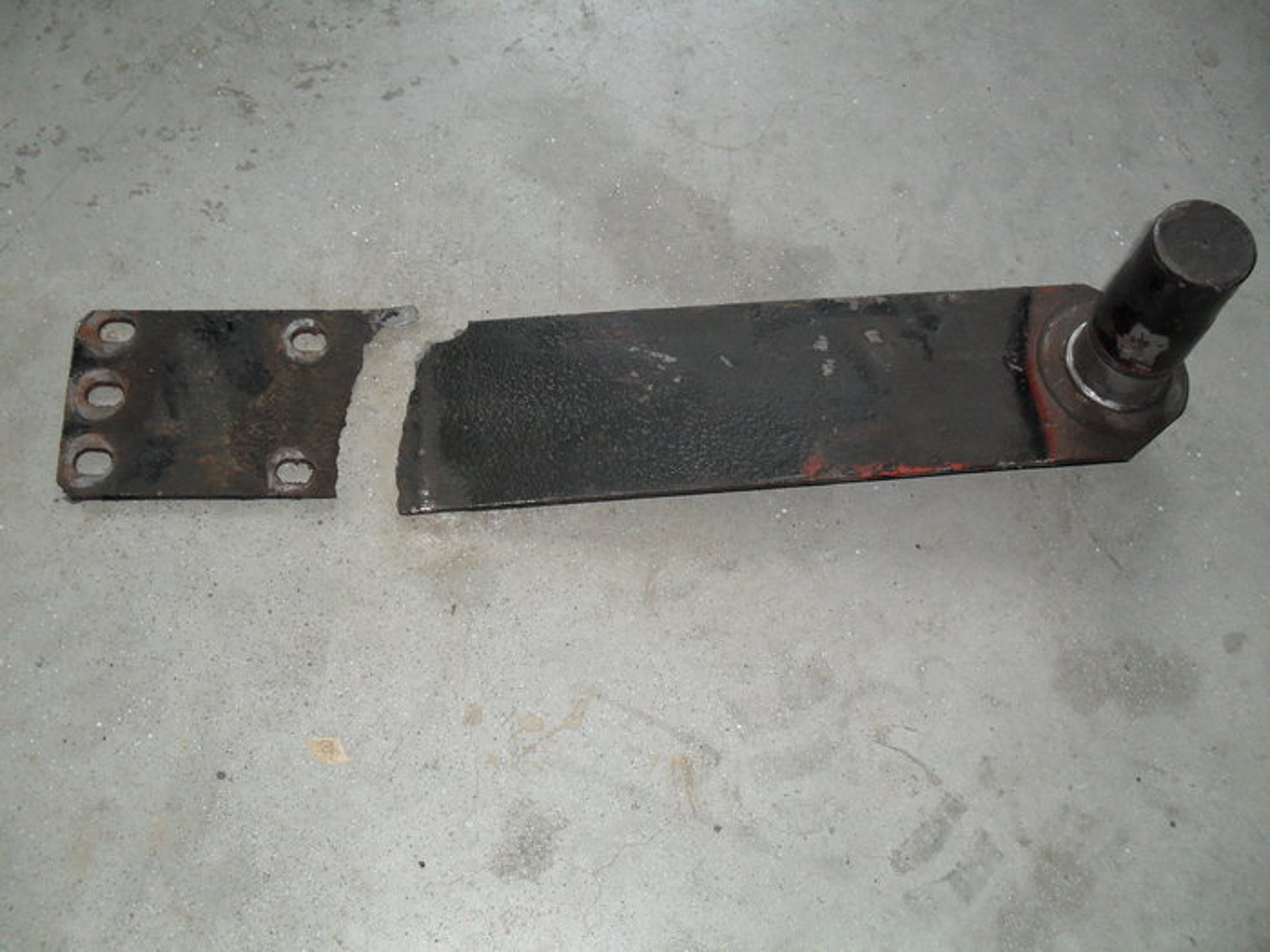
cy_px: 476
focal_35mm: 35
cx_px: 635
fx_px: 1284
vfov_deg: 40.7
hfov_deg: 52.6
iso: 200
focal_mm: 6.3
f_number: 3.2
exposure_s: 1/45
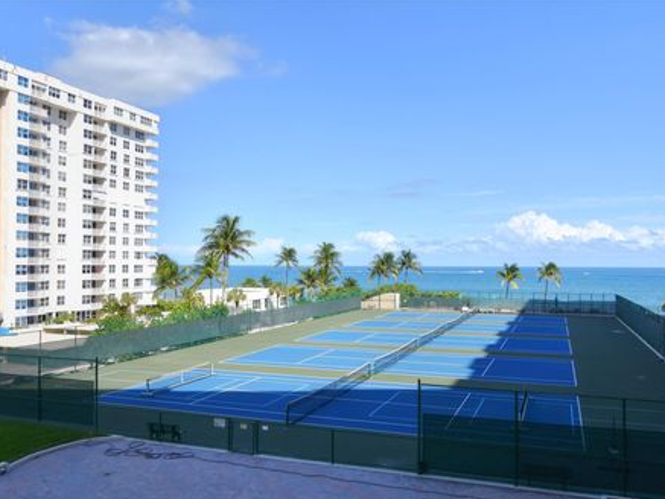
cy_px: 252
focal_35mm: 33
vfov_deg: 43.0
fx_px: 634
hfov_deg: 55.3
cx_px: 304
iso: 100
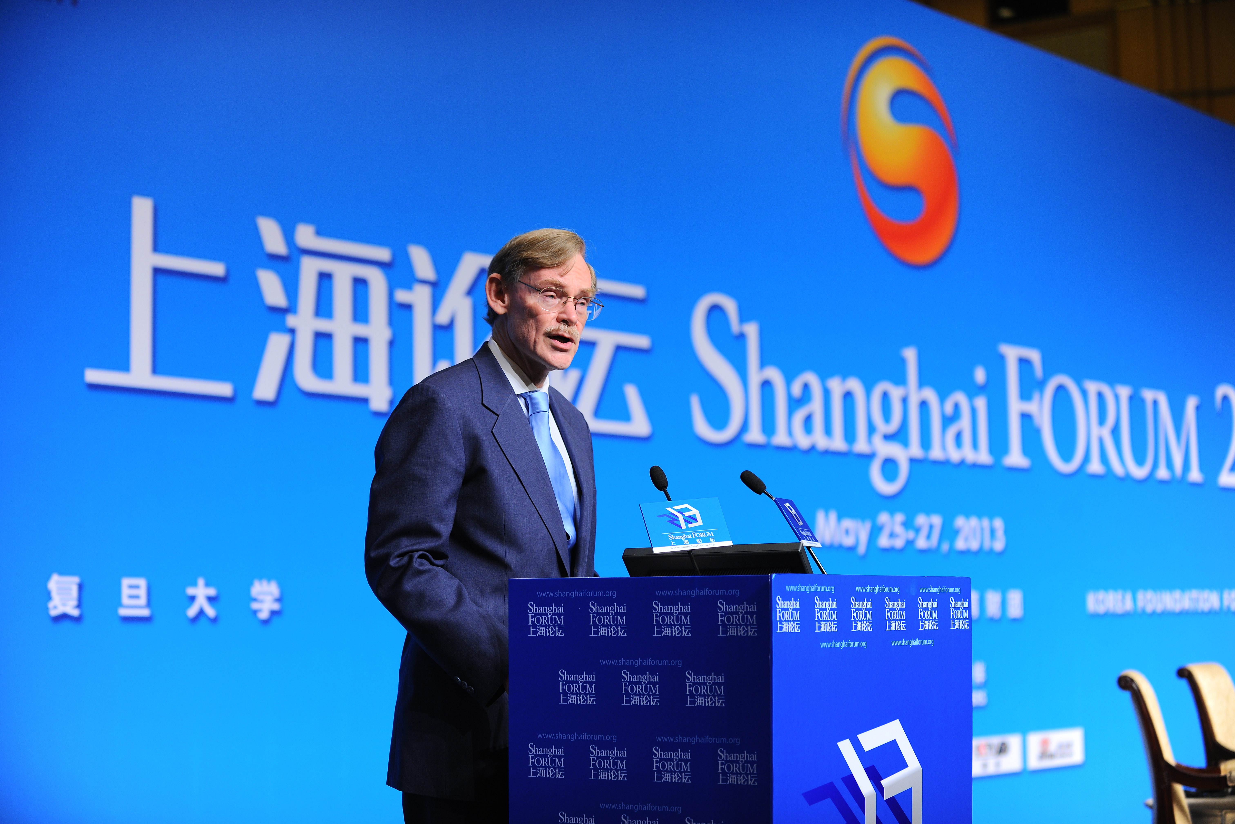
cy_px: 412
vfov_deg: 19.5
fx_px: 2401
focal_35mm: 70
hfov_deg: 28.8
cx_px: 618
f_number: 2.8
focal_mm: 70
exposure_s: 1/250
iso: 320
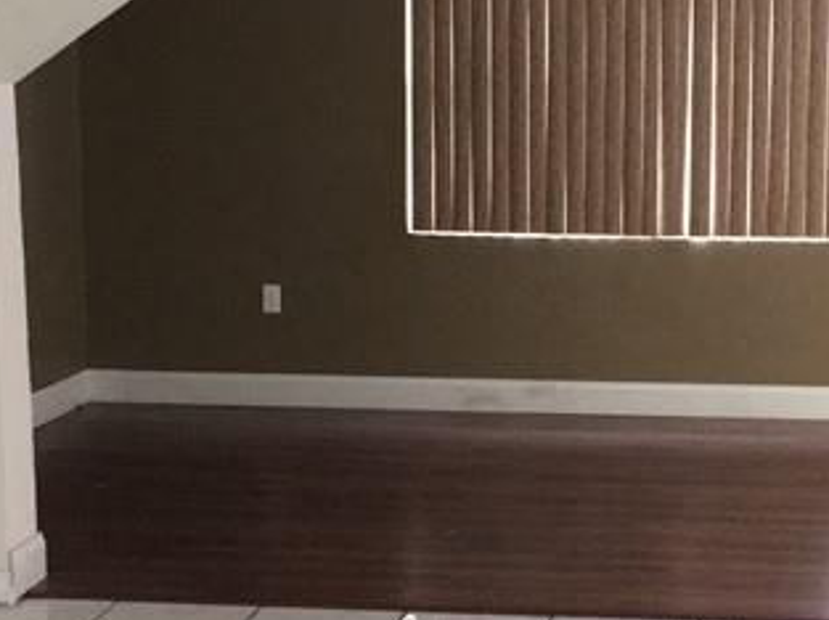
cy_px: 445
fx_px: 2272
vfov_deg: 15.5
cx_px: 620
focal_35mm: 95
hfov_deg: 20.5
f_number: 2.2
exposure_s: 1/16
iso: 160
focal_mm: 4.15
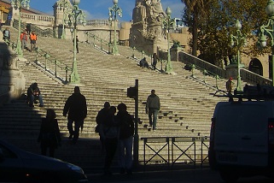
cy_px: 44
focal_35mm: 76
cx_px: 66
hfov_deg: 26.3
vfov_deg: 17.8
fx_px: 578
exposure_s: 1/500
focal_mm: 5.8
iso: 50
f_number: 7.1
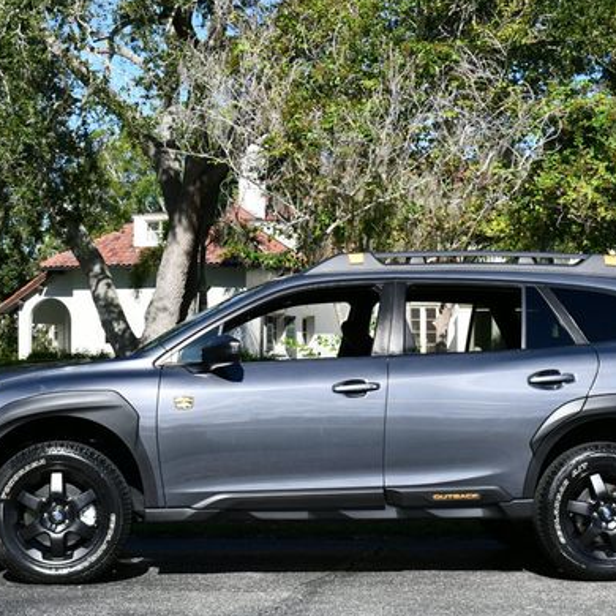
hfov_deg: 21.4
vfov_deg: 21.4
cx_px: 333
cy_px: 306
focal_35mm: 81
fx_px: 1631
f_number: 8
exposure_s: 1/250
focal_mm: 29
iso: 100
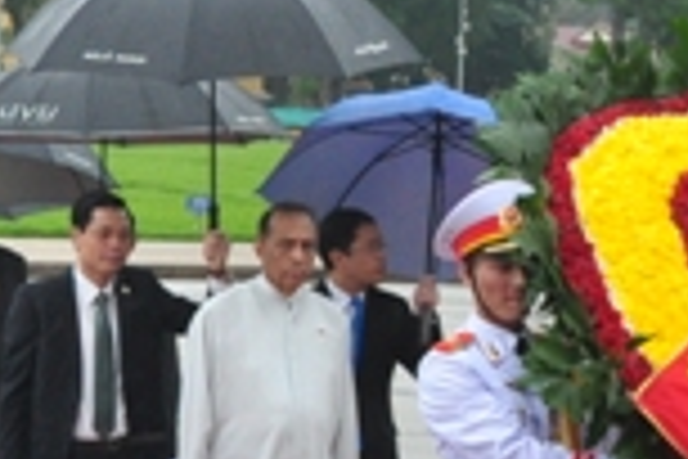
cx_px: 717
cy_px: 279
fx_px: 3669
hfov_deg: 10.6
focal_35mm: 192
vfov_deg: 7.2
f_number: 8
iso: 800
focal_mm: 26
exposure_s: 1/160
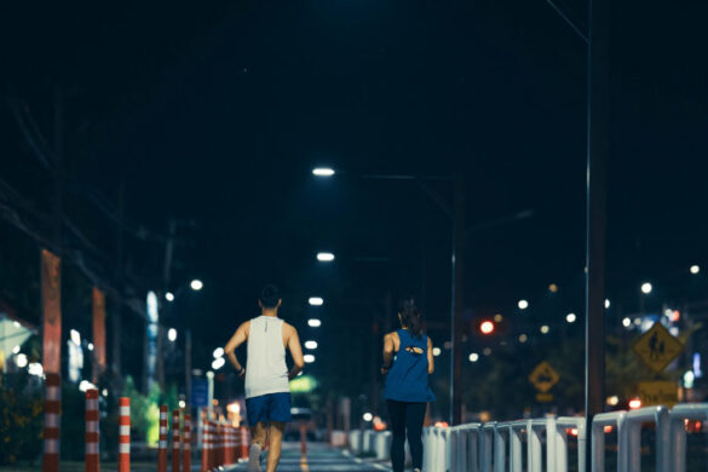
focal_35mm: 187
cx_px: 395
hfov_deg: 11.0
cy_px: 257
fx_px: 3677
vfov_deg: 7.3
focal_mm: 135
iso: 1000
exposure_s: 1/100
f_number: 1.8
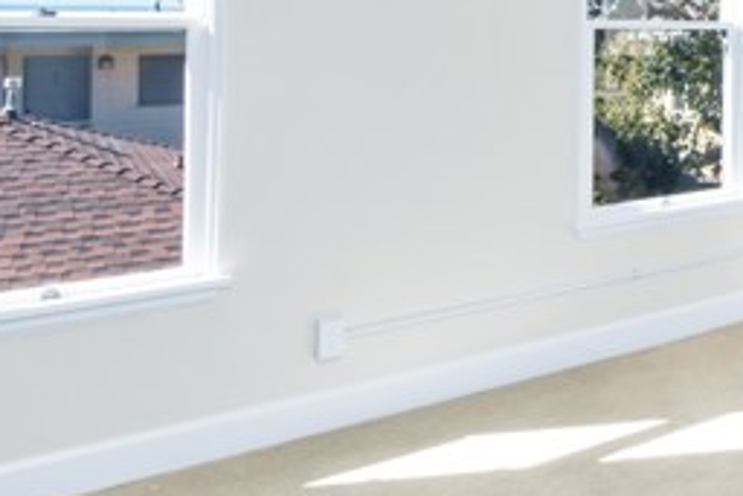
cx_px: 772
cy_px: 10
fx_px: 852
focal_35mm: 41
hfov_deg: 40.2
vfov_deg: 30.4
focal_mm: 11
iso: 800
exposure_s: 1/250
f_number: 16
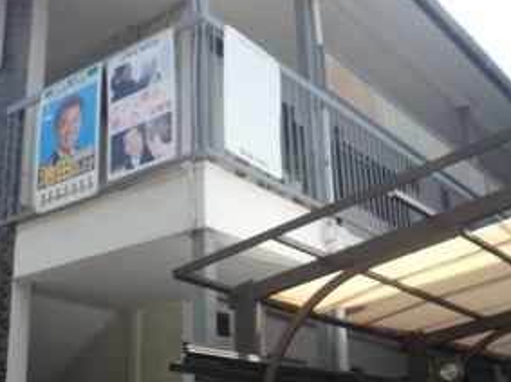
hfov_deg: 36.6
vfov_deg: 27.8
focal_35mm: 52
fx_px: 767
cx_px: 191
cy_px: 253
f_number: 3.5
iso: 125
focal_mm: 3.7
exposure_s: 1/500
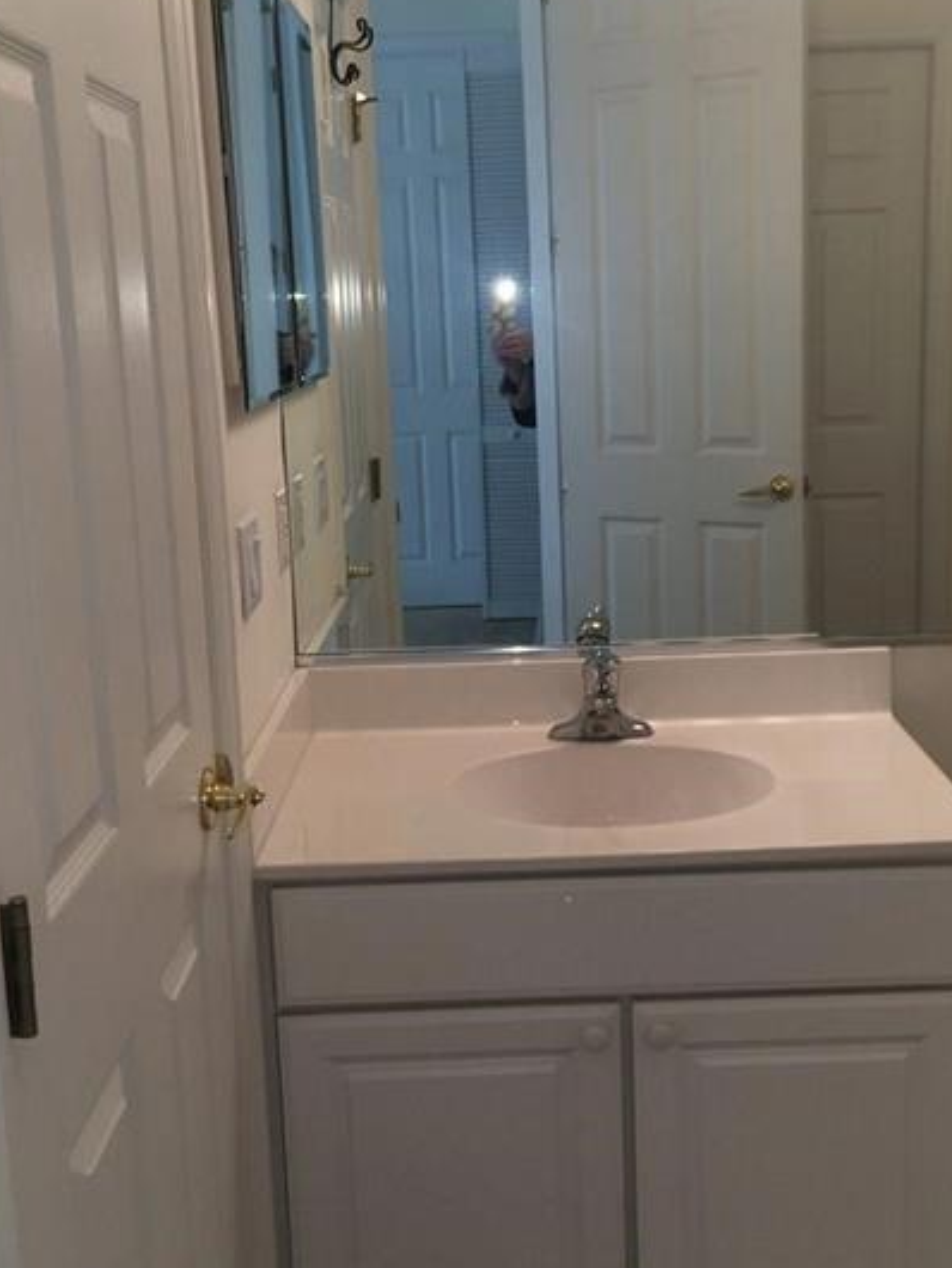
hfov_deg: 34.3
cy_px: 617
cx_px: 541
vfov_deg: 44.8
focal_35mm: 42
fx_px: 1539
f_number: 2.2
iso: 25
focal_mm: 4.15
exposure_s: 1/41
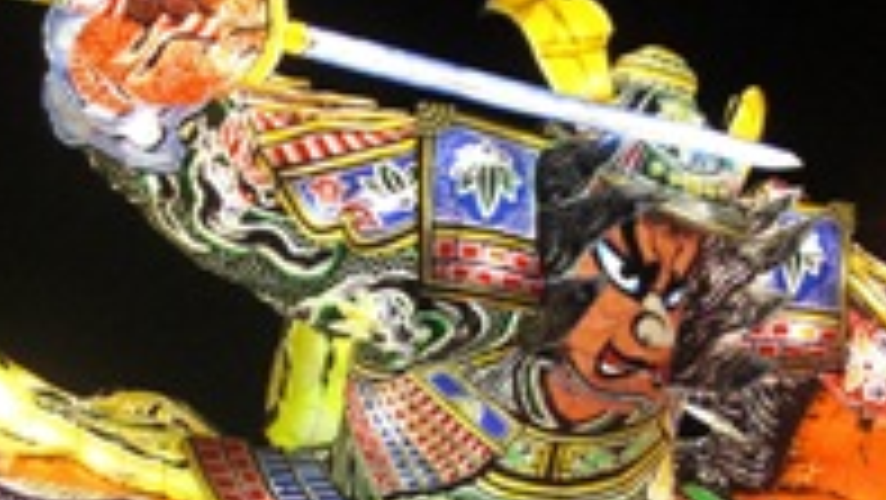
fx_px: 2092
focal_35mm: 89
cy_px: 518
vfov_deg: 13.4
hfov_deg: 23.9
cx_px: 436
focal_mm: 6.3
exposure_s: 1/60
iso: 200
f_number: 2.8
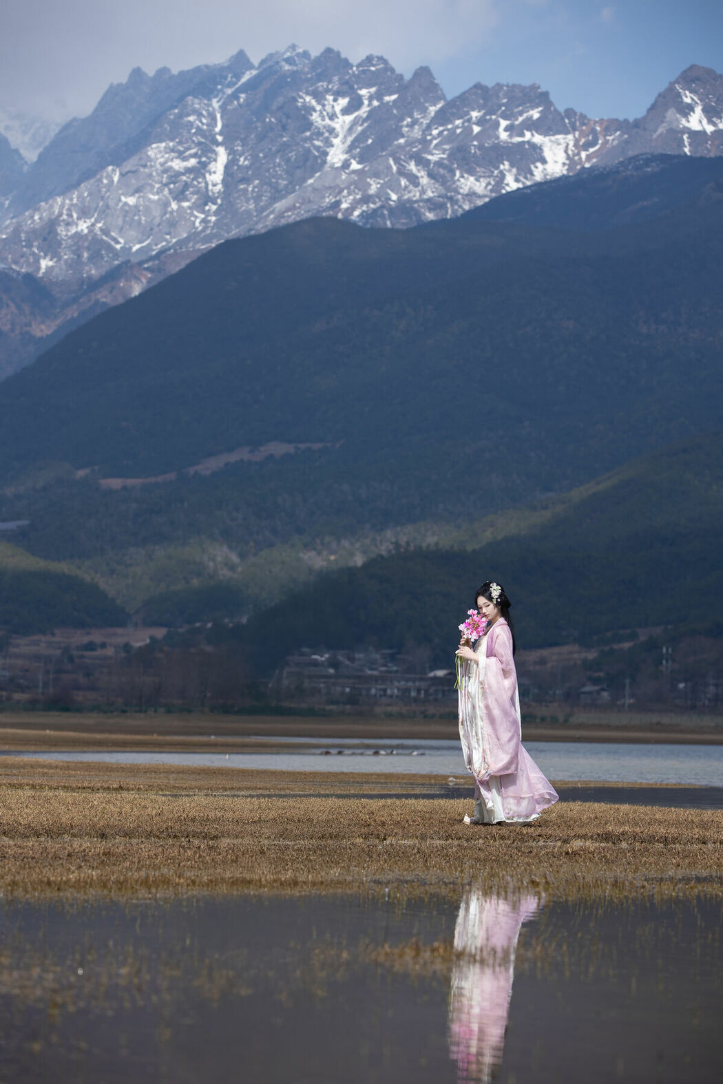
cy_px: 542
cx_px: 362
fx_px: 3615
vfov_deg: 17.1
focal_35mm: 120
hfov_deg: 11.4
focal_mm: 120
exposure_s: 1/1000
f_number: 5
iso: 100
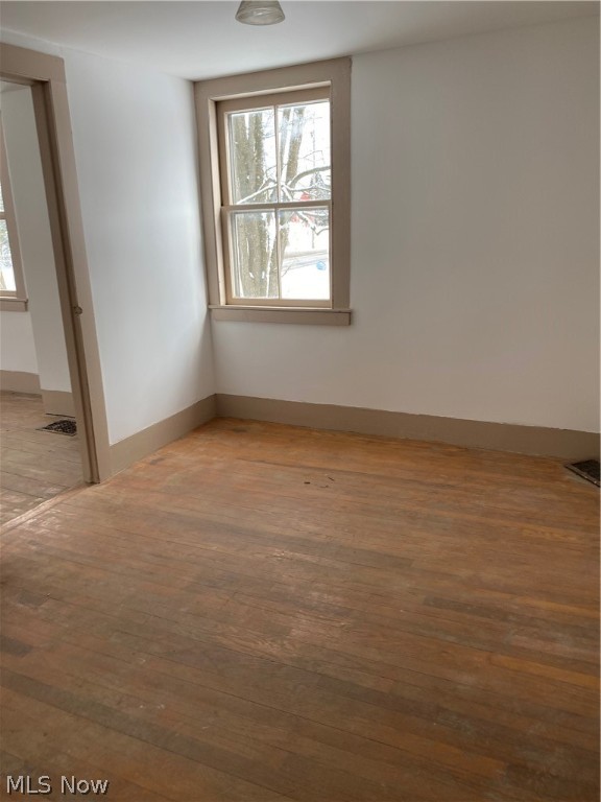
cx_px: 300
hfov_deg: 53.1
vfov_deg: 67.3
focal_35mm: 26
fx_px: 602
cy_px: 401
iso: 32
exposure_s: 1/154
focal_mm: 4.25
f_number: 1.8
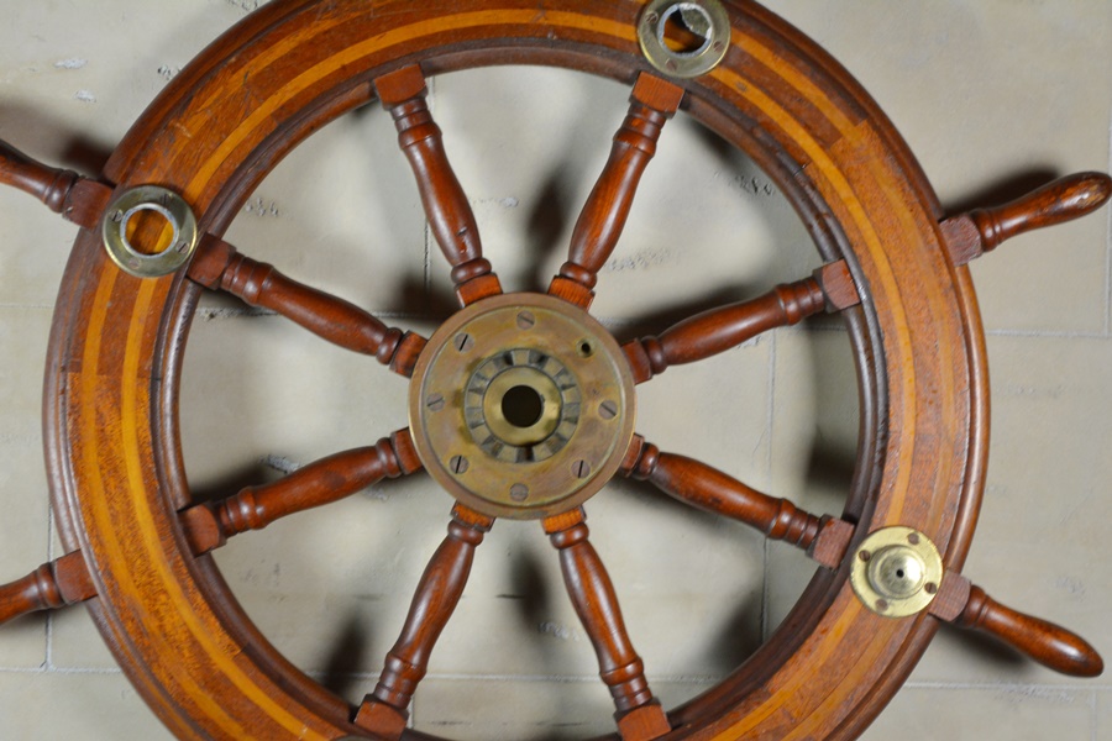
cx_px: 556
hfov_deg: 24.6
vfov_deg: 16.6
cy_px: 370
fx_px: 2548
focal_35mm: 82
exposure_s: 1/40
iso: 800
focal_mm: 55
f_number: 5.6
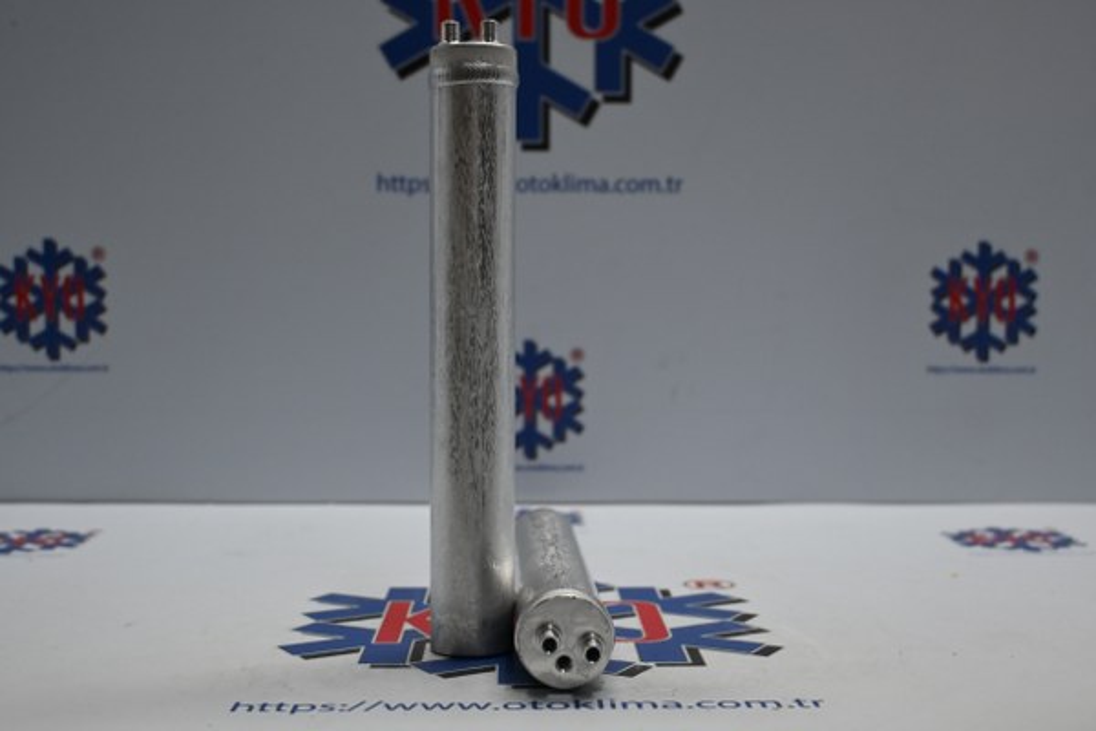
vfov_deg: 27.7
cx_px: 548
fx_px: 1484
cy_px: 366
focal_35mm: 49
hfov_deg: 40.5
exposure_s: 1/125
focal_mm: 32.5
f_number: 5
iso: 720
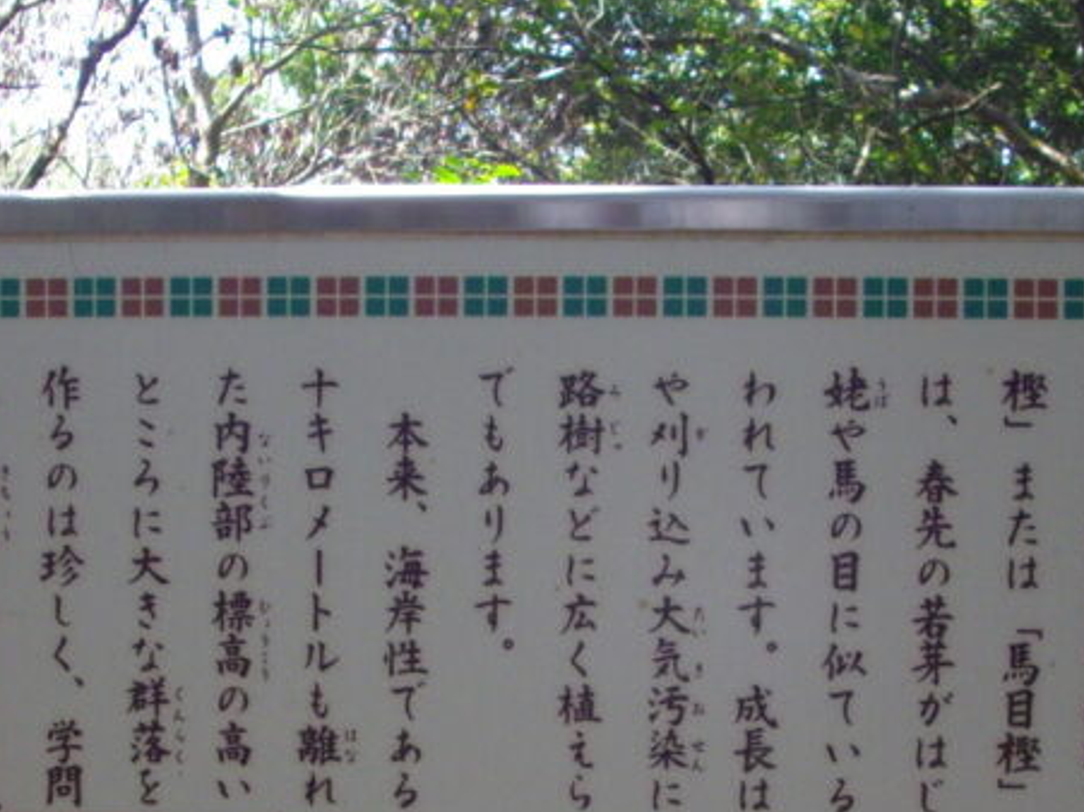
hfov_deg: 23.3
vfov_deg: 17.3
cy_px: 723
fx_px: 2630
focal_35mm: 84
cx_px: 440
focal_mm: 6.2
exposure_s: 1/125
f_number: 2.8
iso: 117
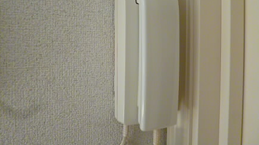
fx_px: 185
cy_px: 48
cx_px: 130
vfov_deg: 42.3
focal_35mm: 27
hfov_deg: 69.9
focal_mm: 4.3
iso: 400
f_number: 2.5
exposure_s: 1/200
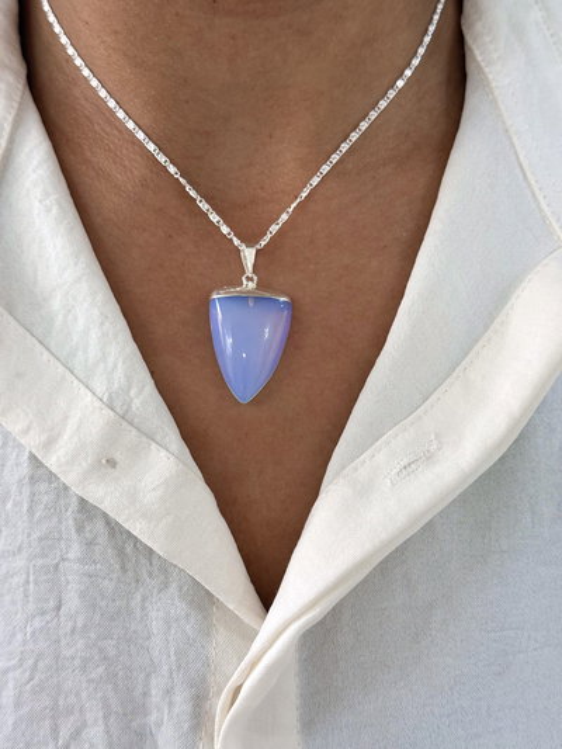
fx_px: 1039
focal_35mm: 48
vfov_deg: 39.6
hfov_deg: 30.3
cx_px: 281
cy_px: 374
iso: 100
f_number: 1.78
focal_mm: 6.76
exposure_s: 1/92
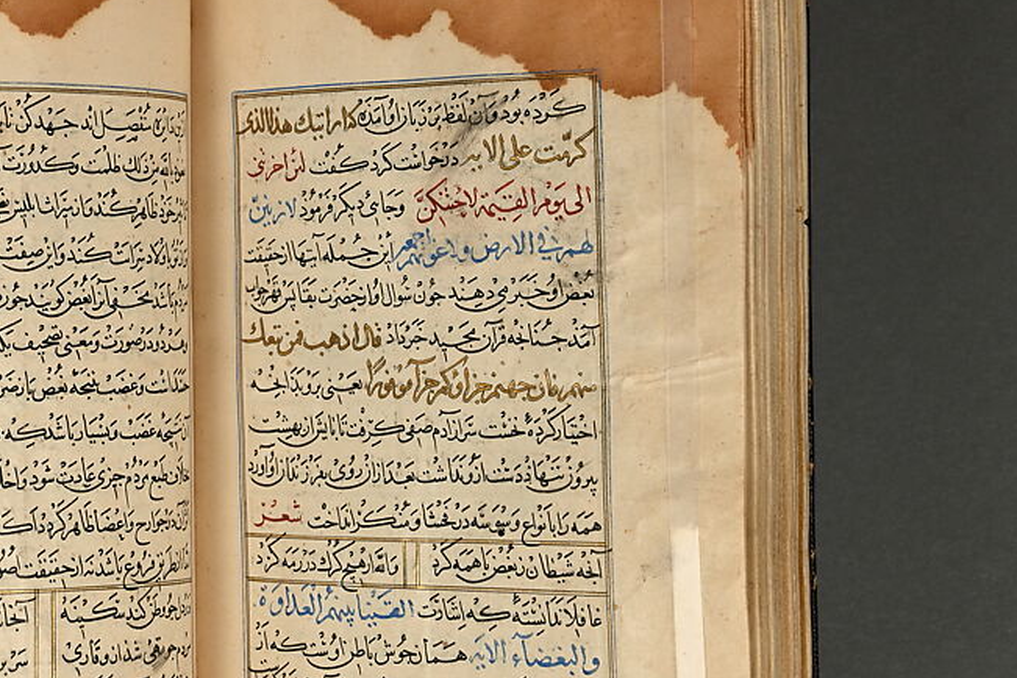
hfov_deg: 19.3
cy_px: 342
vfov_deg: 13.0
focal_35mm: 105
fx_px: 2966
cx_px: 261
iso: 250
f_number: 13
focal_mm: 57
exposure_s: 1/30
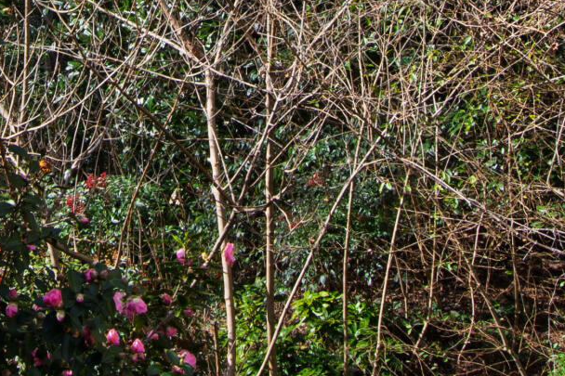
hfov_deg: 27.1
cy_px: -91
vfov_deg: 17.4
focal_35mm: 74
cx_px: 177
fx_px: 1161
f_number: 8
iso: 100
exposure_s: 1/30
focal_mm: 10
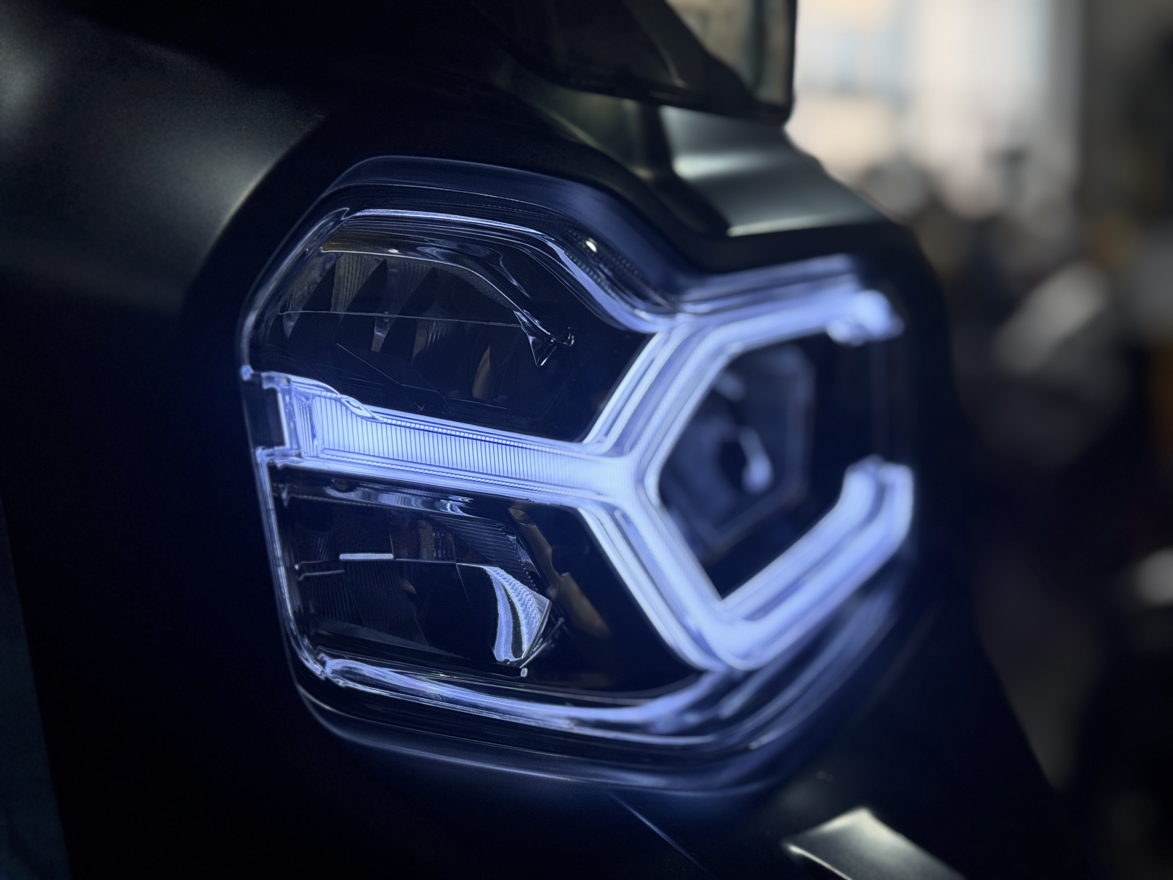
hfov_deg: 39.7
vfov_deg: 30.3
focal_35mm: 48
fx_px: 1627
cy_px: 440
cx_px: 586
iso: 64
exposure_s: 1/1263
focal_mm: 6.76
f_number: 1.78
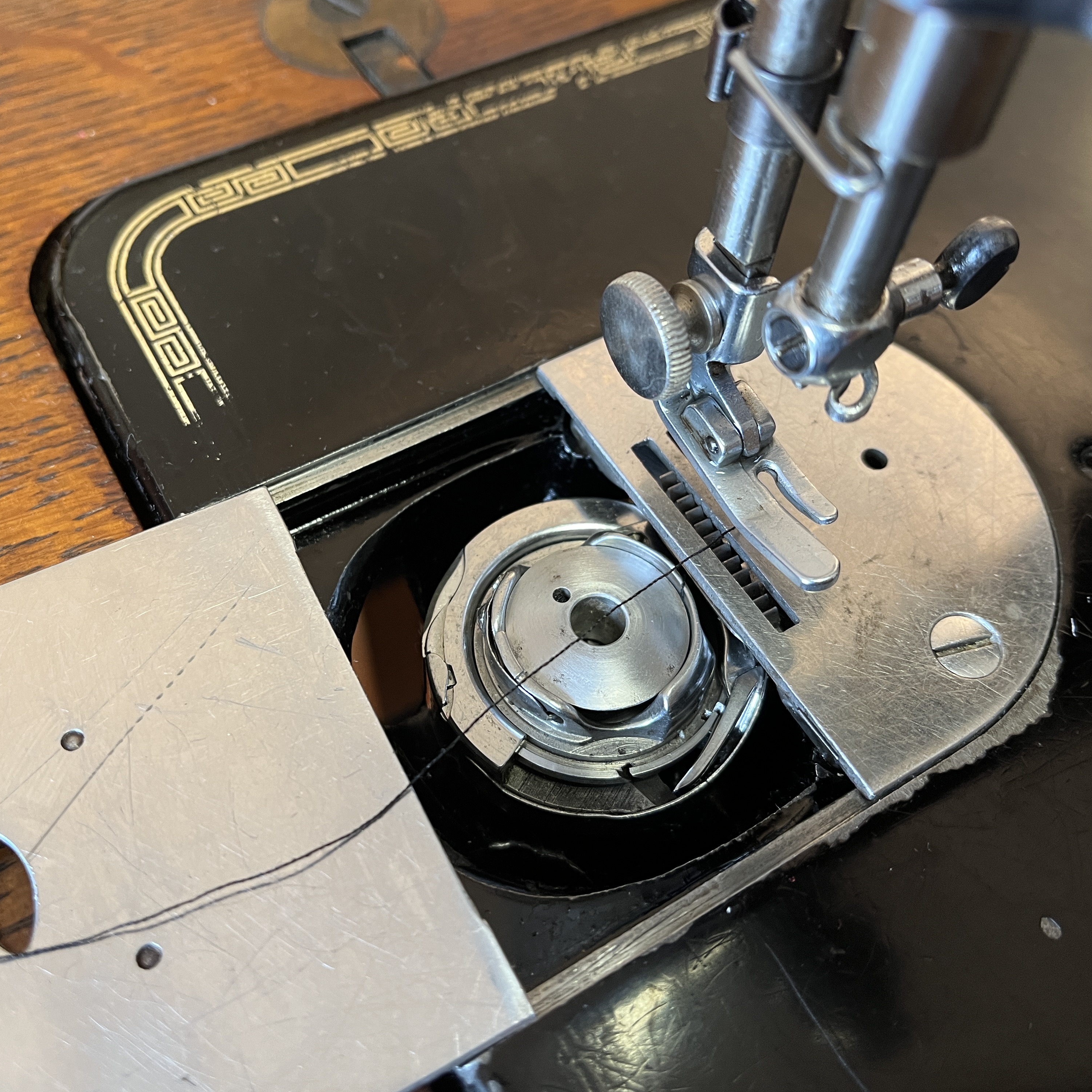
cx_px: 513
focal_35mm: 31
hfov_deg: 52.5
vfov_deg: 52.5
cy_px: 543
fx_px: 1106
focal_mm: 5.1
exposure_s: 1/50
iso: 160
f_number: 1.6
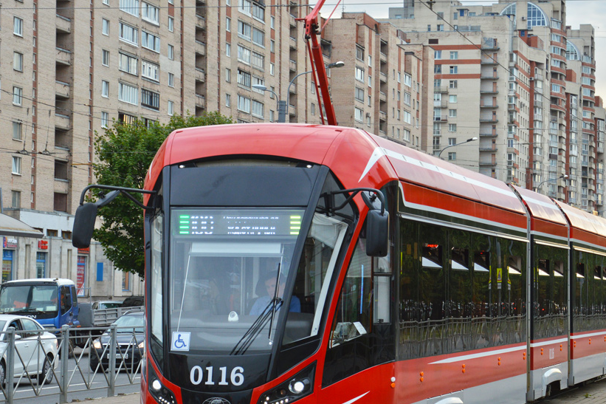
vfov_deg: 12.0
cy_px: 217
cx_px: 375
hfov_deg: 17.9
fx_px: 1918
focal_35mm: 114
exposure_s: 1/250
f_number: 6.3
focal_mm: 52
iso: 200
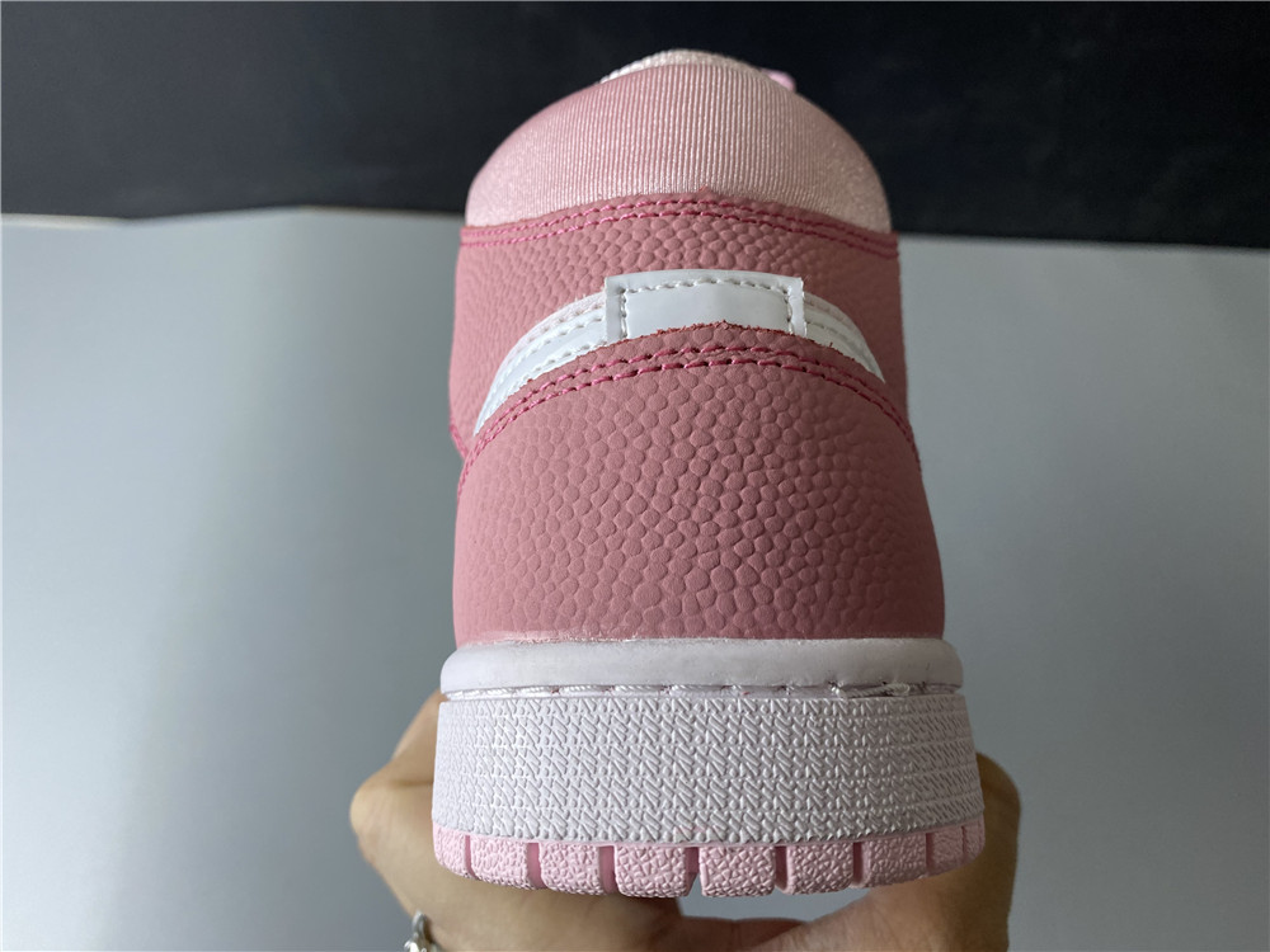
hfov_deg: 67.3
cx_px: 635
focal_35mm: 26
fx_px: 954
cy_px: 476
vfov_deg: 53.1
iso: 80
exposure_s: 1/100
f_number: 1.8
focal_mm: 4.25
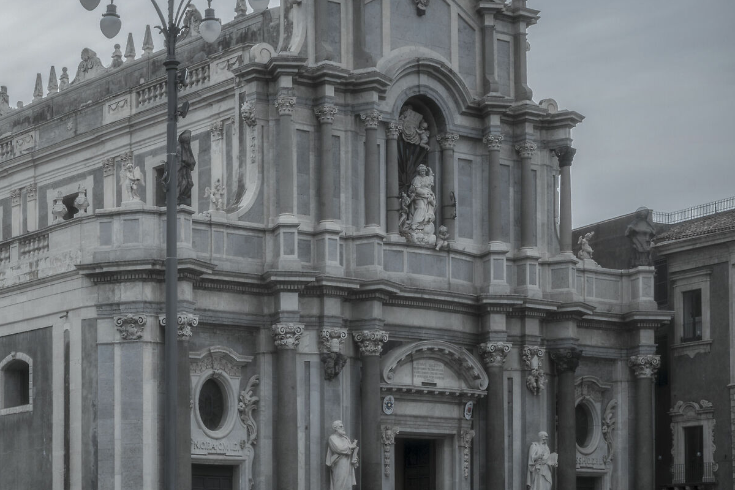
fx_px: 1715
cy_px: 233
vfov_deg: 16.3
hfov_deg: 23.4
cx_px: 37
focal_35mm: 84
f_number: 14
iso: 100
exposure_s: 25
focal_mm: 28
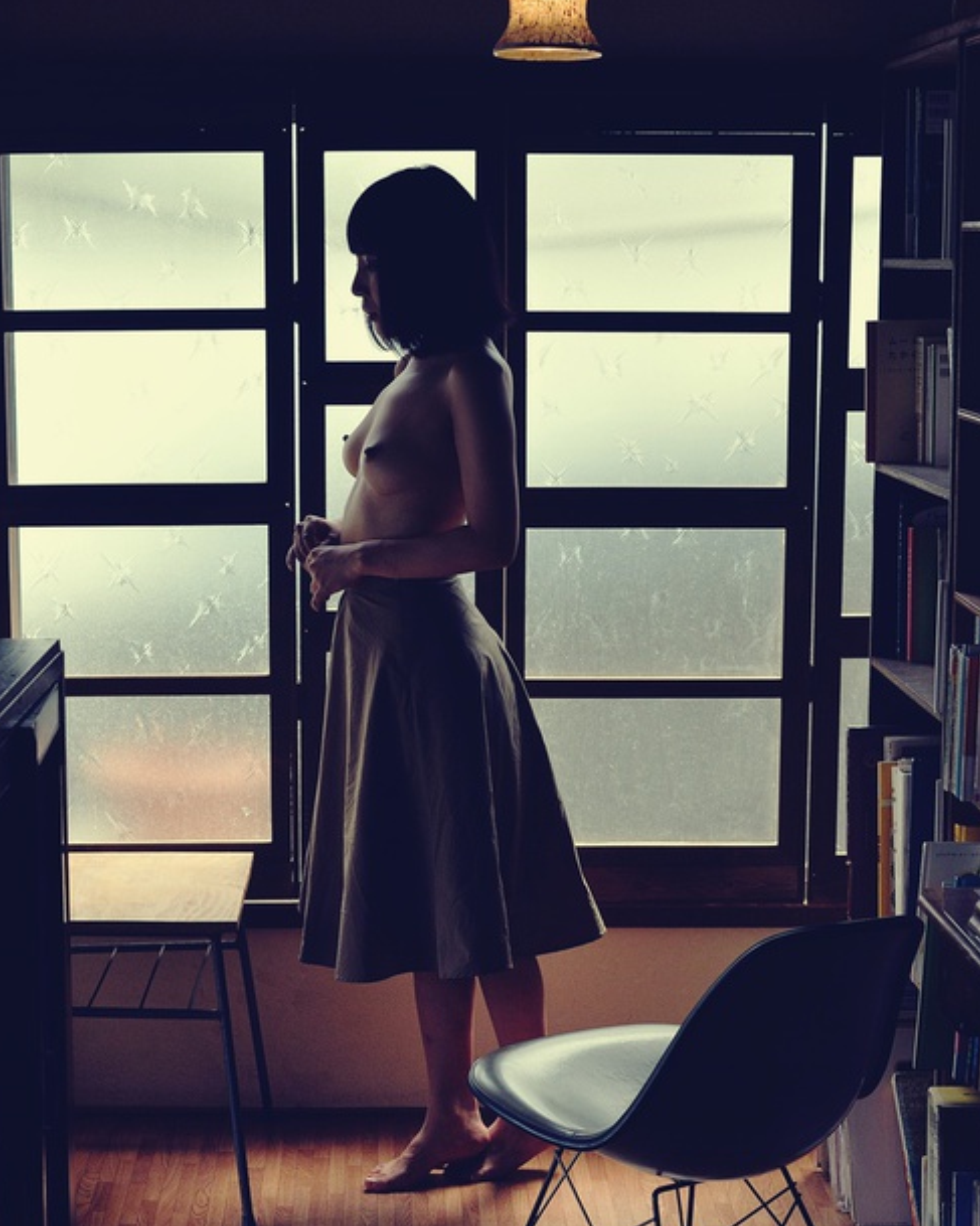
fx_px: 2792
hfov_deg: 19.9
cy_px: 867
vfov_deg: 24.6
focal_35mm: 77
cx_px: 373
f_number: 5
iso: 800
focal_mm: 50
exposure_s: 1/500
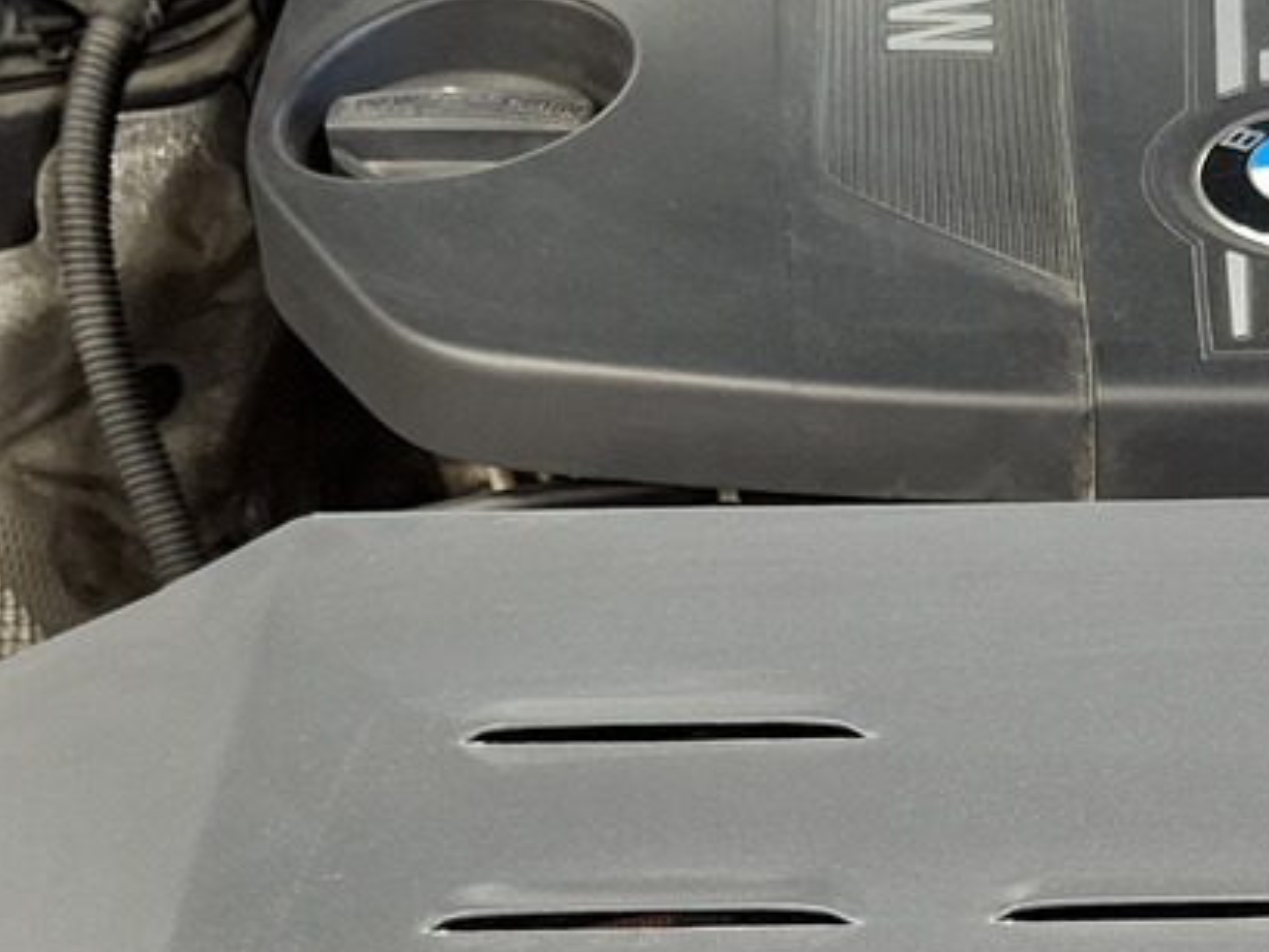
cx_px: 1312
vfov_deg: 17.3
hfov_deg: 23.0
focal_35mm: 81
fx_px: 2970
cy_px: 1178
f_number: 1.8
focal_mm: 5.54
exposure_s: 1/50
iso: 320
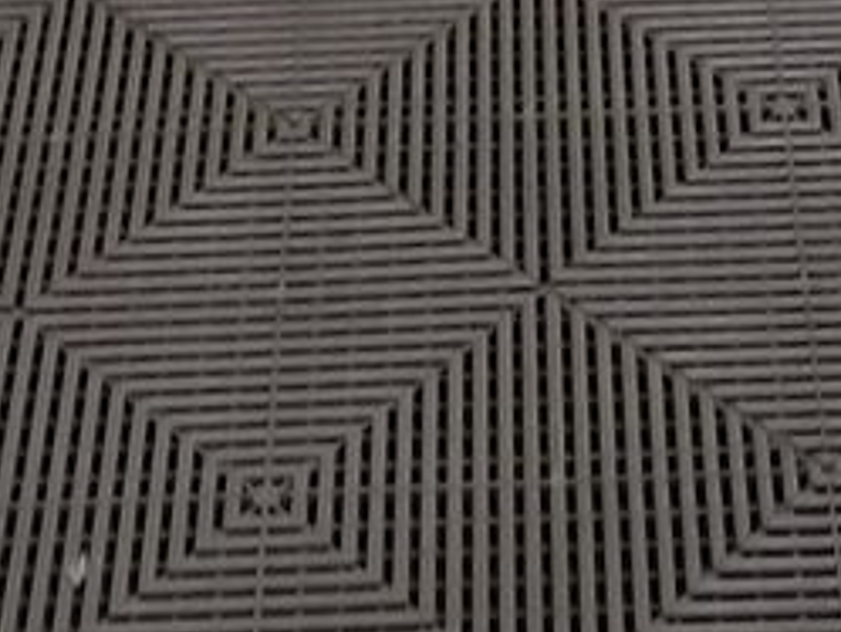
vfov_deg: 8.1
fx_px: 3743
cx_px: 496
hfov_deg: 12.8
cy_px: -1301
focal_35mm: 154
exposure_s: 1/14
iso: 925
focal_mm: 6.7
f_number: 1.8
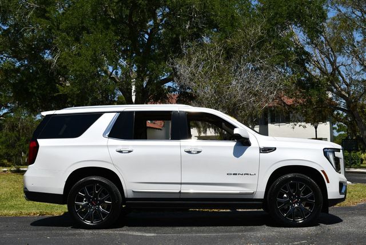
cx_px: 183
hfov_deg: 41.1
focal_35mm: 48
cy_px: 122
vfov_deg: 28.1
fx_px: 488
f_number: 10
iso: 100
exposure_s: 1/400
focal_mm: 24
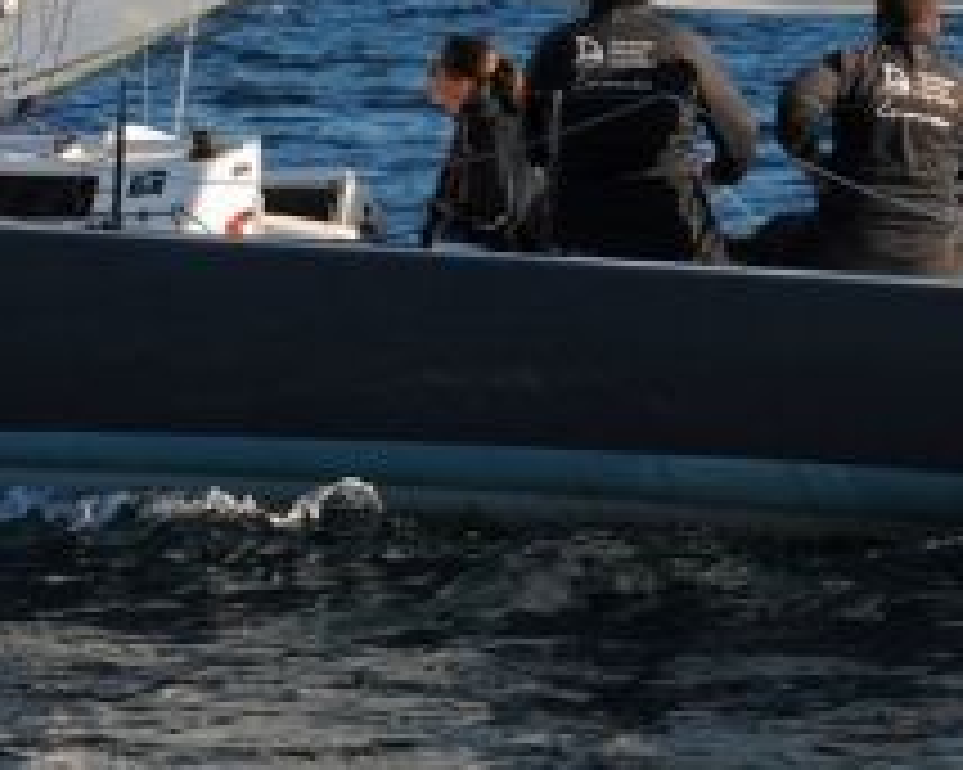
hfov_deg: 5.6
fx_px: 9765
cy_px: -250
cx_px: 243
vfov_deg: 4.5
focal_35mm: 343
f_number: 5.6
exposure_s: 1/500
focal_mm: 65
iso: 100
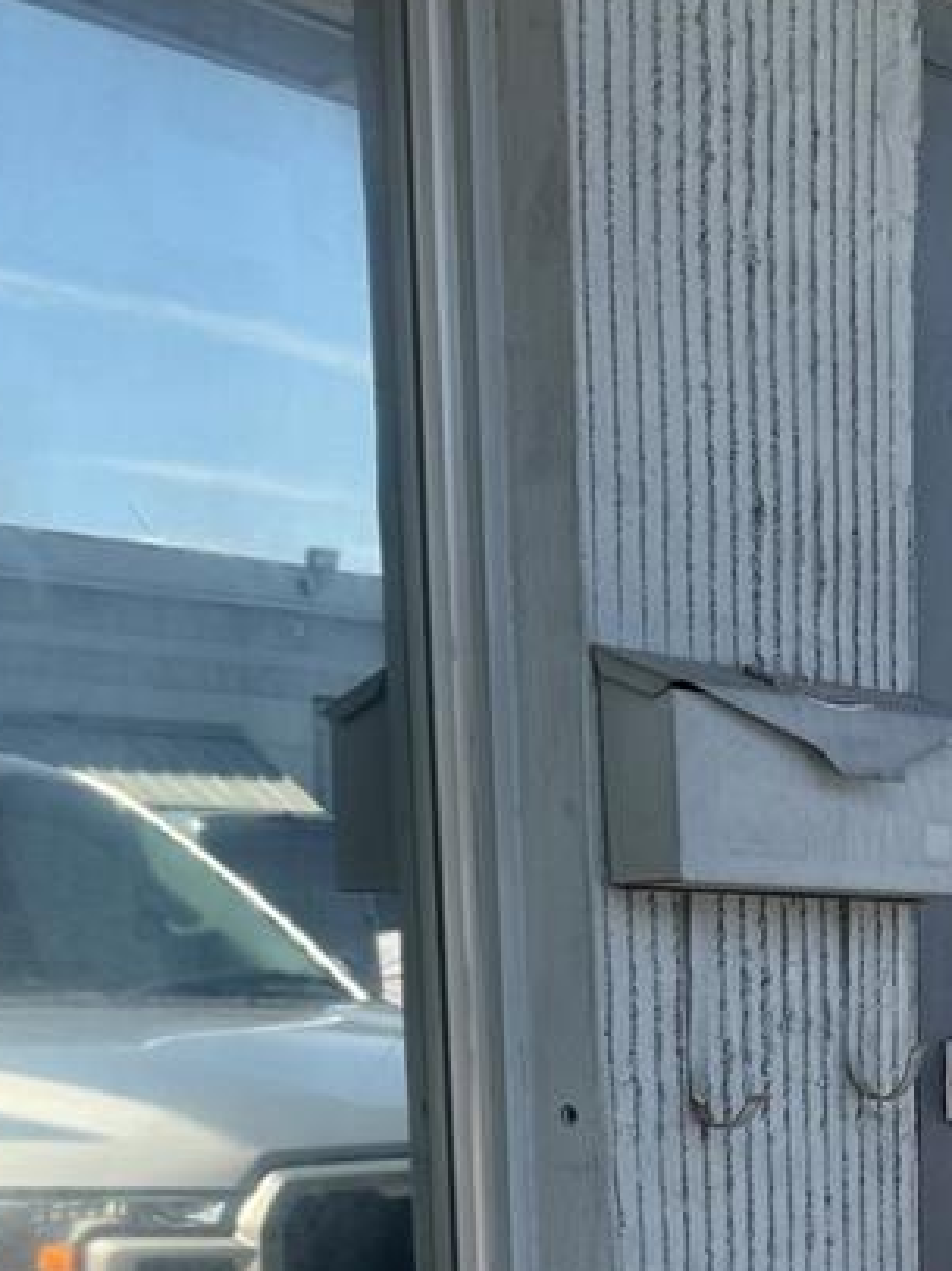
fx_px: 2606
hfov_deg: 20.2
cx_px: 911
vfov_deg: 24.7
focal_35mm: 71
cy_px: 1537
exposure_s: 1/1901
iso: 80
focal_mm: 6.76
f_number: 1.78
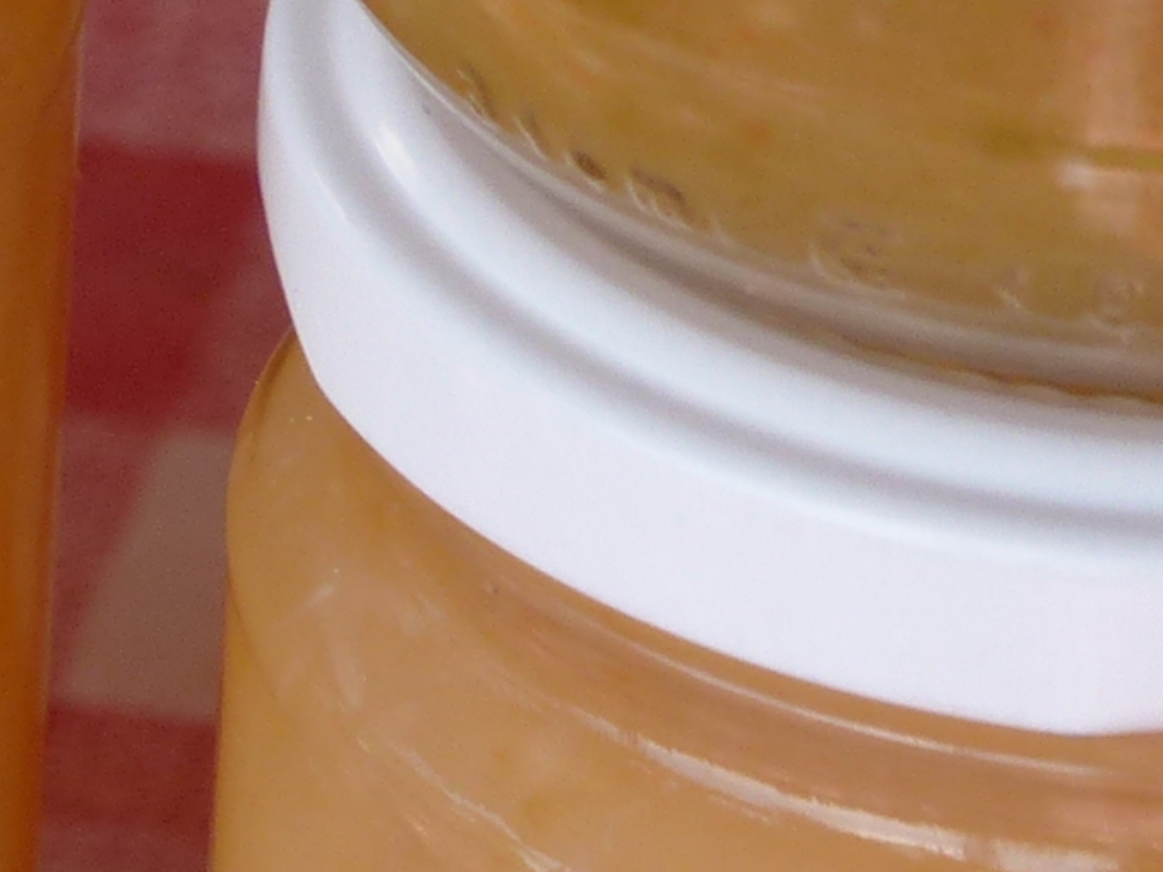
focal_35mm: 1063
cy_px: 802
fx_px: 35707
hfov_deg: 1.9
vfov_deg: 1.4
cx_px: -949
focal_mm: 39.8
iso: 100
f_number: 4
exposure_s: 1/250
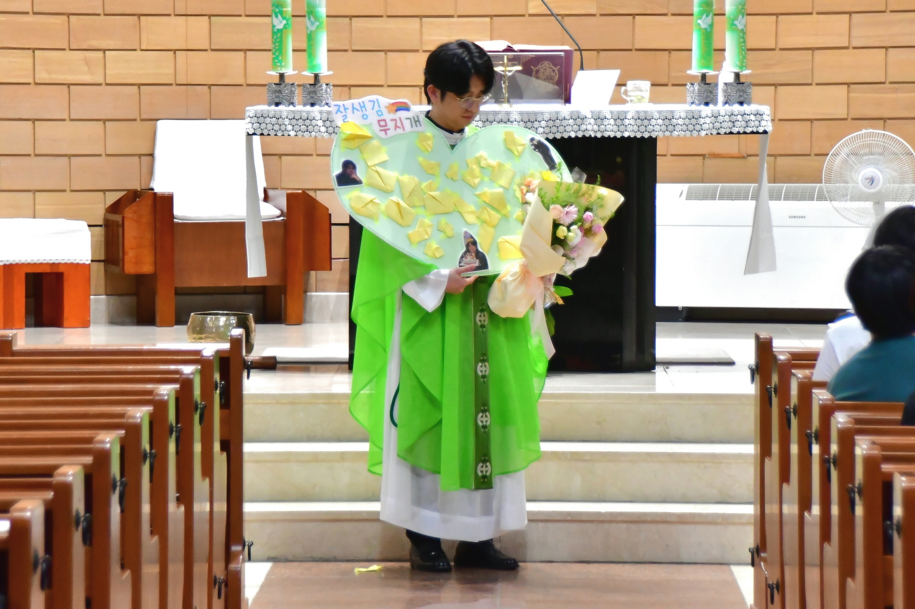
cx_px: 458
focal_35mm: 157
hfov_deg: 13.1
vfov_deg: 8.7
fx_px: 3989
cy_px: 304
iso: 1800
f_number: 5.6
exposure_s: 1/125
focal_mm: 105
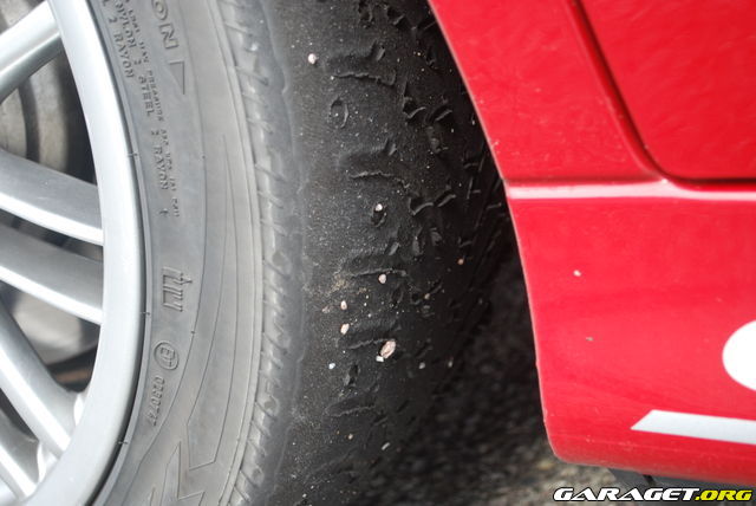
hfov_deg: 35.0
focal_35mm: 57
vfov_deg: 23.8
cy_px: 253
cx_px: 378
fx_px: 1198
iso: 200
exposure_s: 1/100
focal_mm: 38
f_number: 5.3
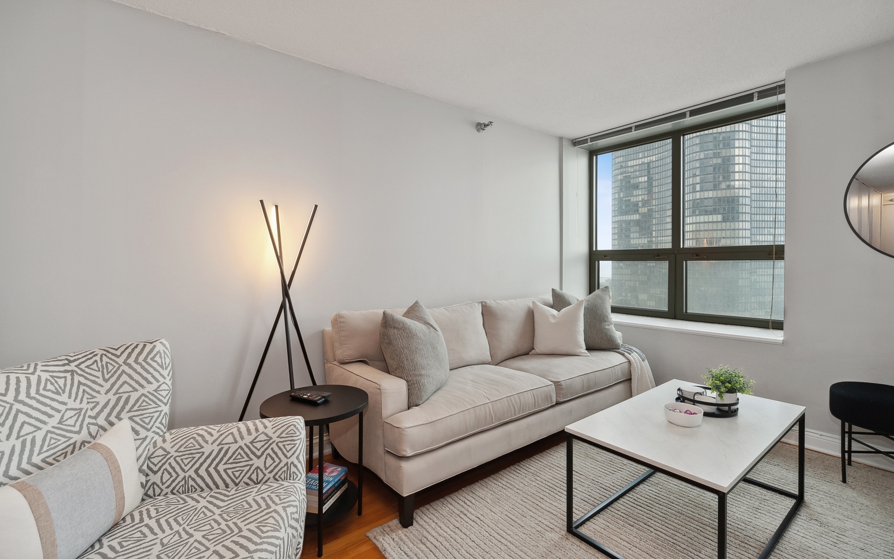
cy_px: 248
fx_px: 390
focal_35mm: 16
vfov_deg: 71.0
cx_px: 447
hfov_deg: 97.8
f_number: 8
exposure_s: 1/30
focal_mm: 15
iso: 200
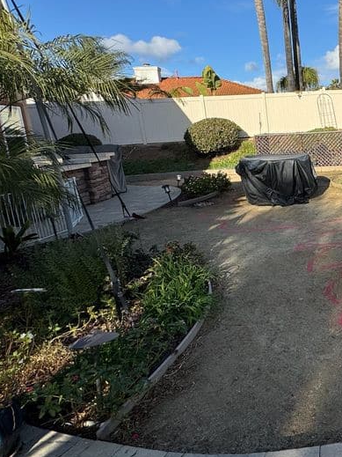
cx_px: 367
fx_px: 356
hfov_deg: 41.8
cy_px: 193
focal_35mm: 27
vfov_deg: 65.0
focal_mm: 2.22
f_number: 2.2
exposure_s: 1/1672
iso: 50
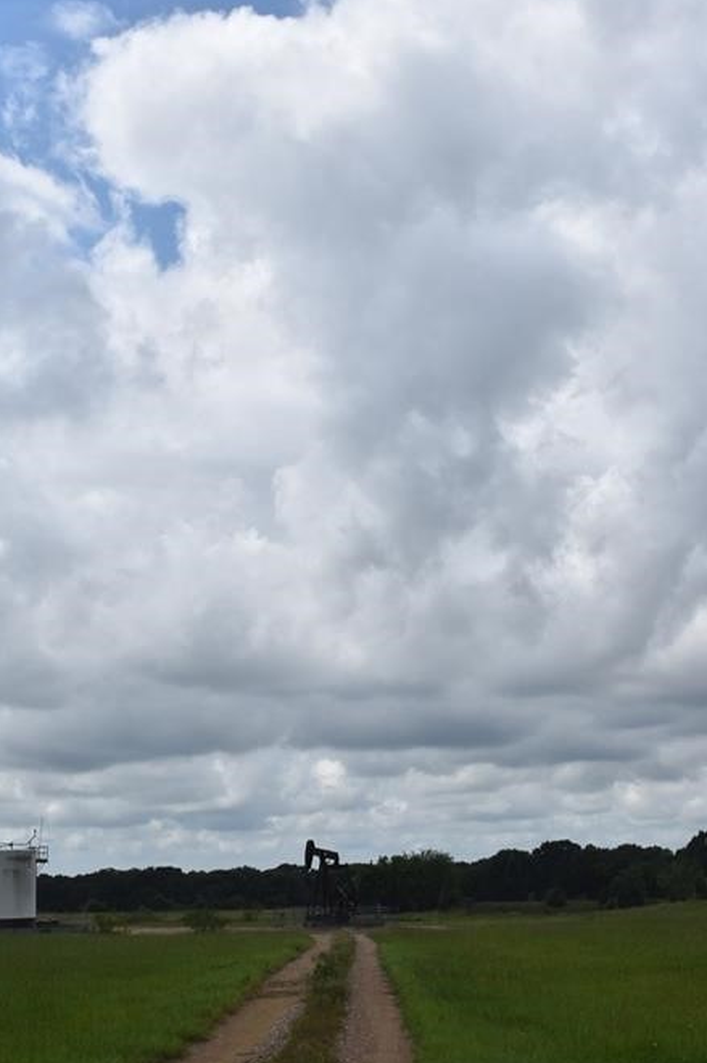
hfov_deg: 26.6
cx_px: 373
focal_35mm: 51
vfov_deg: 39.2
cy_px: 581
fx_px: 1492
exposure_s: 1/200
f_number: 14
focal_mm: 29
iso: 100
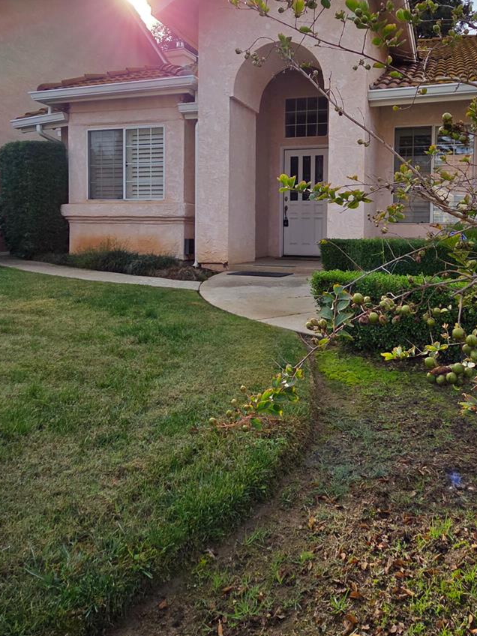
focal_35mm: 23
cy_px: 250
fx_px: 423
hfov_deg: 58.2
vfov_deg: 73.0
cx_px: 297
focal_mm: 2.2
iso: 50
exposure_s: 1/2321
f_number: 2.2
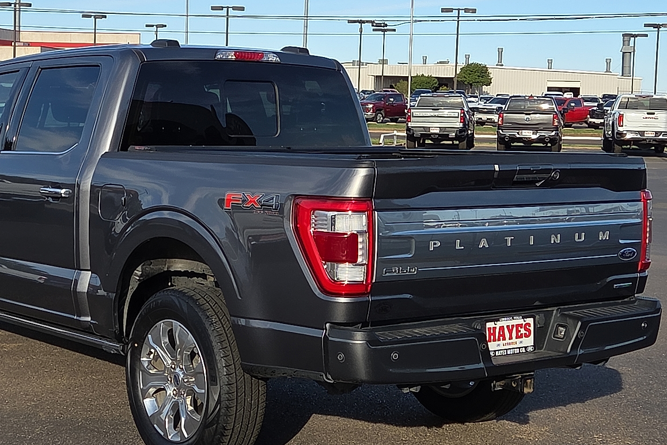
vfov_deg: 19.7
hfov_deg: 29.1
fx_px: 1278
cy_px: 187
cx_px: 234
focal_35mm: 69
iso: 76
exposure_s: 1/5000
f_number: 1.8
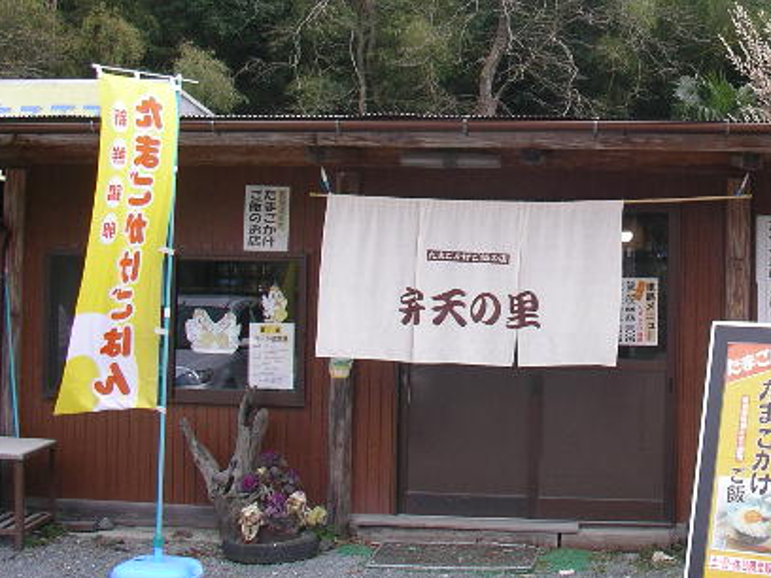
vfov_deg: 25.2
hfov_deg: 32.6
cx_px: 576
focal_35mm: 58
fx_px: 1292
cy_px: 272
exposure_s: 1/200
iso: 50
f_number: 2.8
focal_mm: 5.7
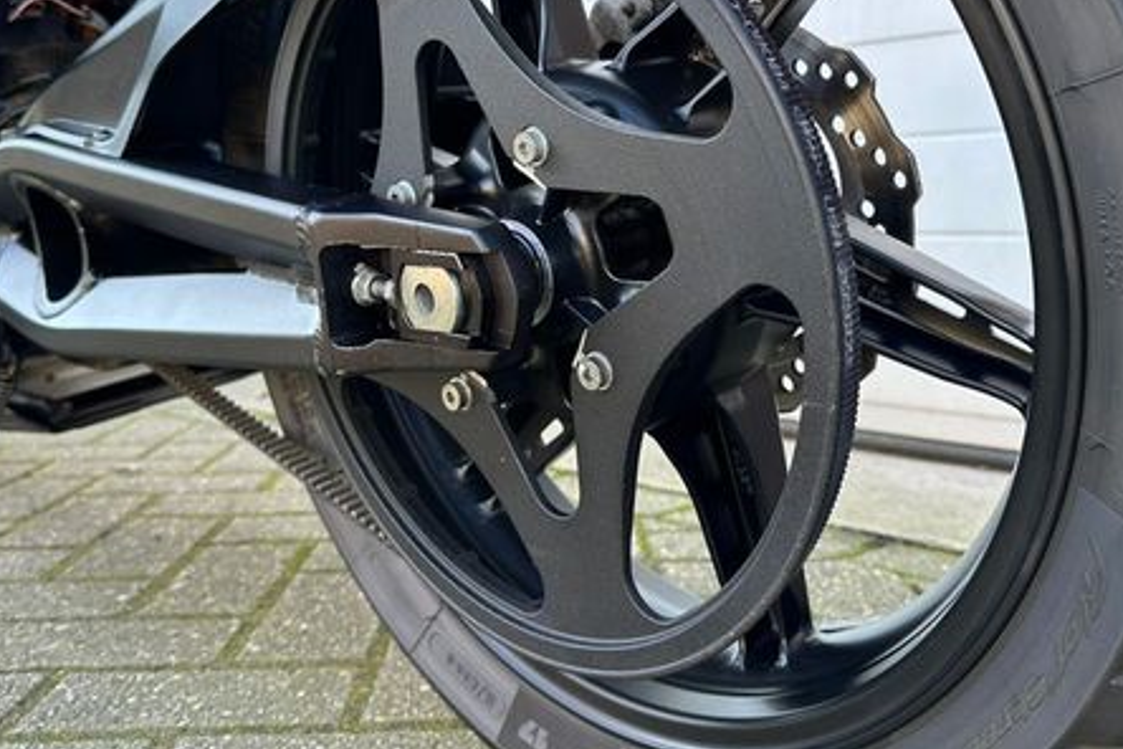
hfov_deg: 53.1
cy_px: 228
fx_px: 1123
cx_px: 579
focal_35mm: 36
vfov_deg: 36.4
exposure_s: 1/121
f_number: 1.78
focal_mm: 6.86
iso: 80
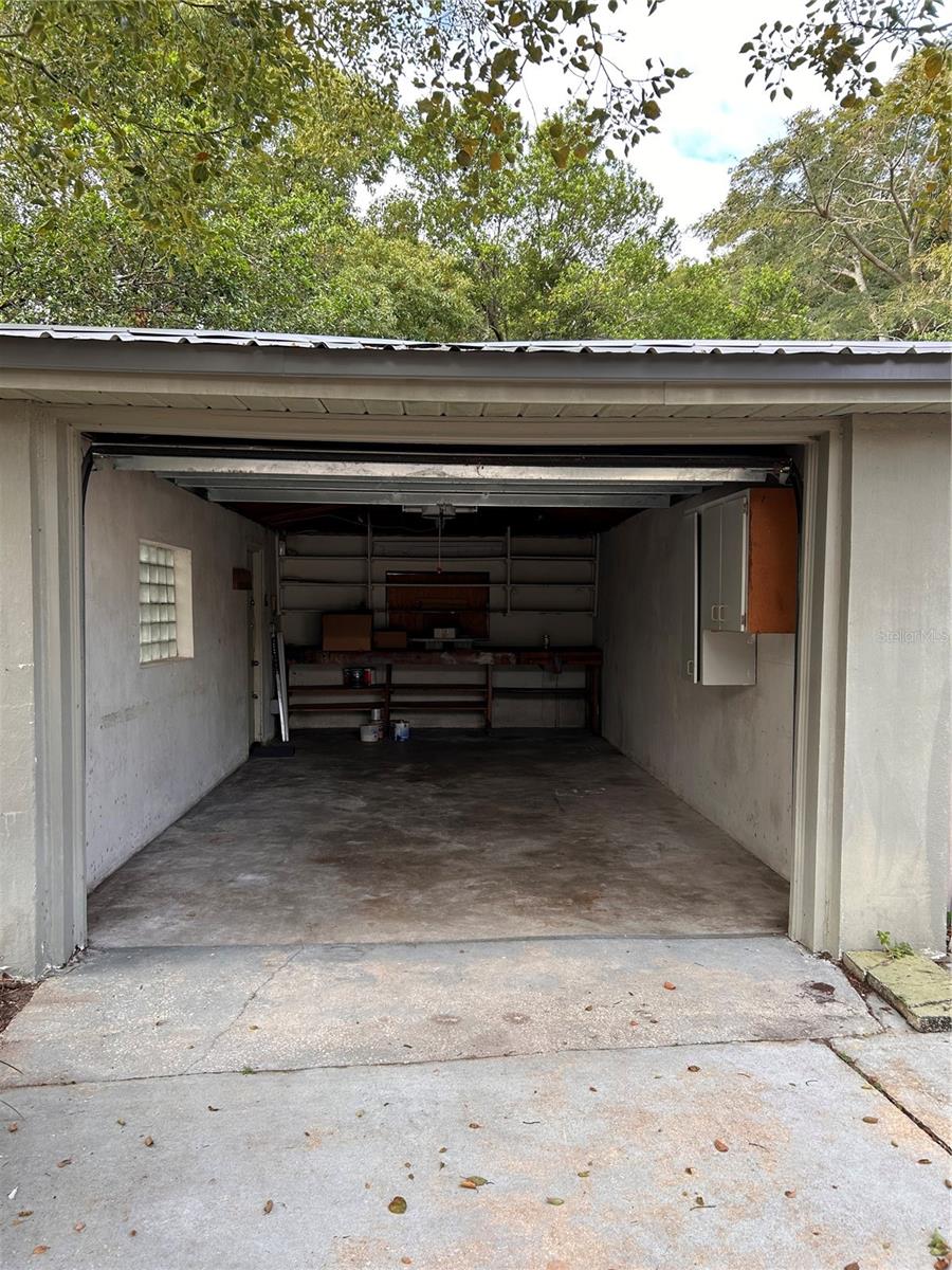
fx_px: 953
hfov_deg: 53.1
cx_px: 476
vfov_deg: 67.3
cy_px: 635
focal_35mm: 26
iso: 40
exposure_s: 1/293
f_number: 1.5
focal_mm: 5.7
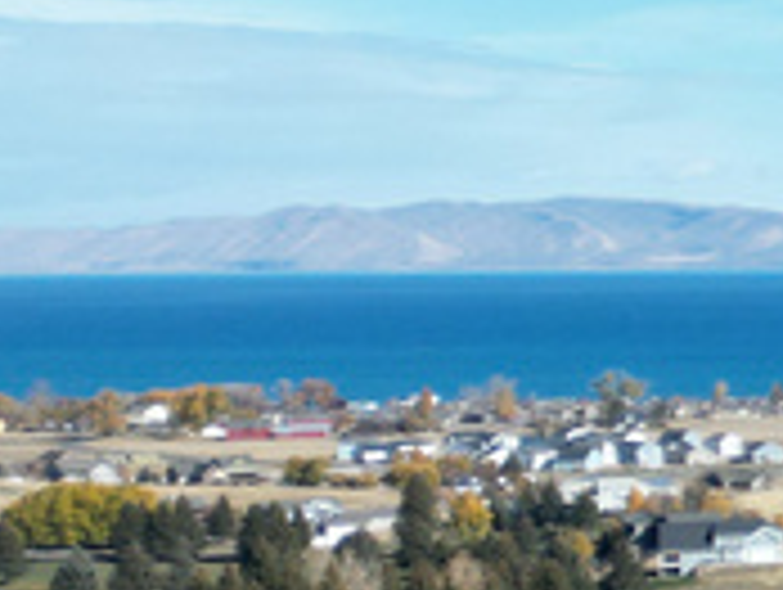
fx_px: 3194
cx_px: 2264
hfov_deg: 10.5
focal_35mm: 141
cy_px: 248
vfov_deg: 10.5
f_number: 1.7
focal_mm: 6.72
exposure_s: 1/2500
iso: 120
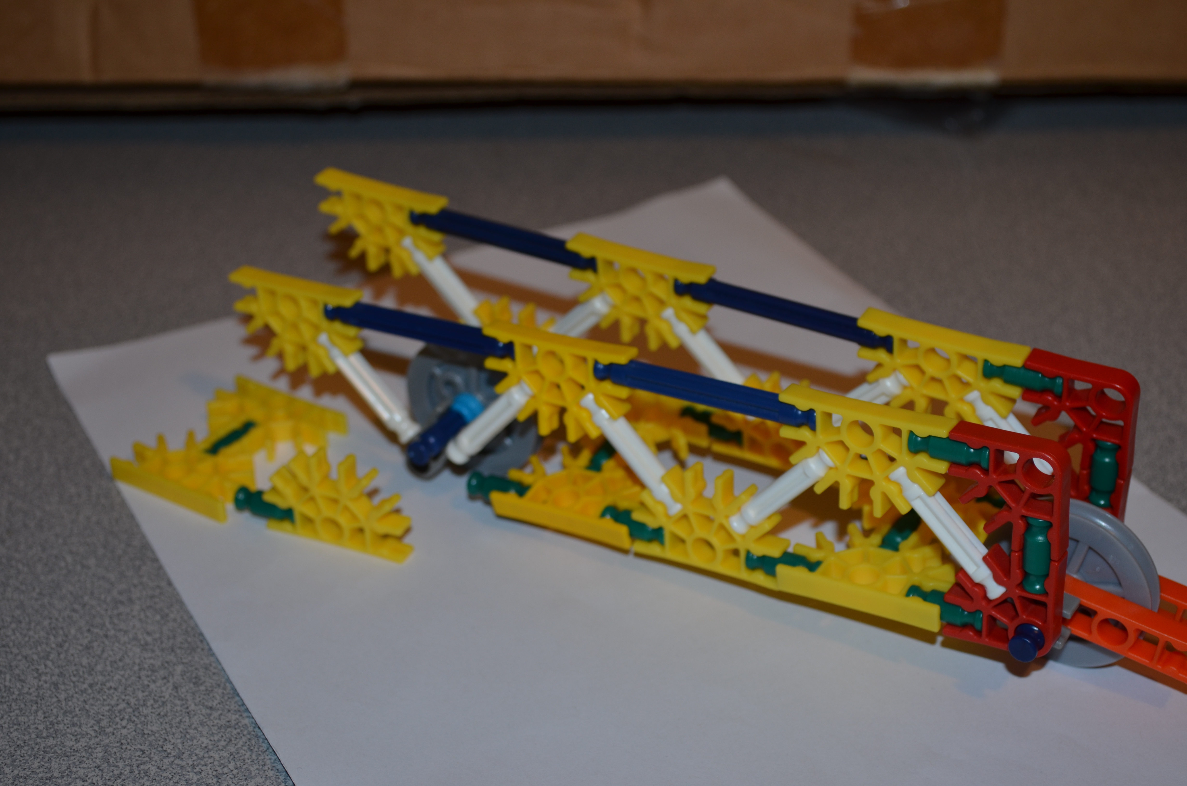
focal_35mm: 60
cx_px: 594
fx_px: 1974
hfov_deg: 33.5
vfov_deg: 22.5
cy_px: 393
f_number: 5.6
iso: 200
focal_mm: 40
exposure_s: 1/30
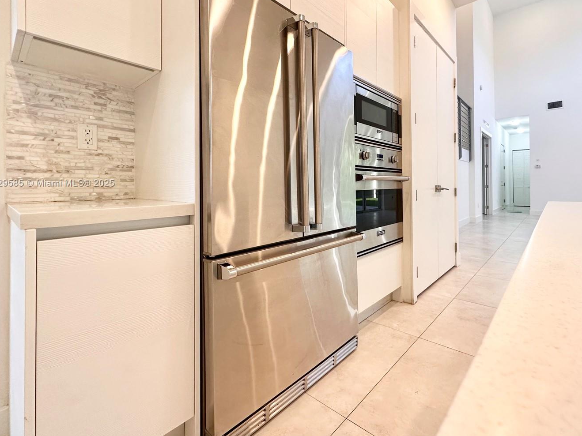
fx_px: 286
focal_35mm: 17
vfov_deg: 74.2
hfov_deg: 90.6
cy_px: 184
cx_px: 326
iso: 200
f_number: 2.2
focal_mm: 2.22
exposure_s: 1/120
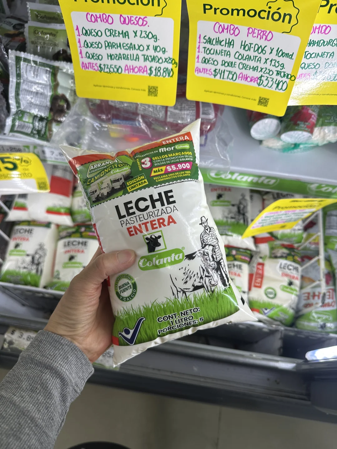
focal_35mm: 24
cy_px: 224
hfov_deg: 56.8
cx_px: 168
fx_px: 312
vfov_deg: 71.6
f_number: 1.78
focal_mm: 6.86
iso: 64
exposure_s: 1/120
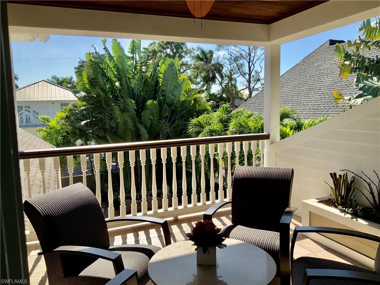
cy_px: 142
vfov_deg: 48.2
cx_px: 190
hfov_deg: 61.7
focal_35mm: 29
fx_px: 318
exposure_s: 1/1076
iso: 16
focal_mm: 3
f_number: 1.8
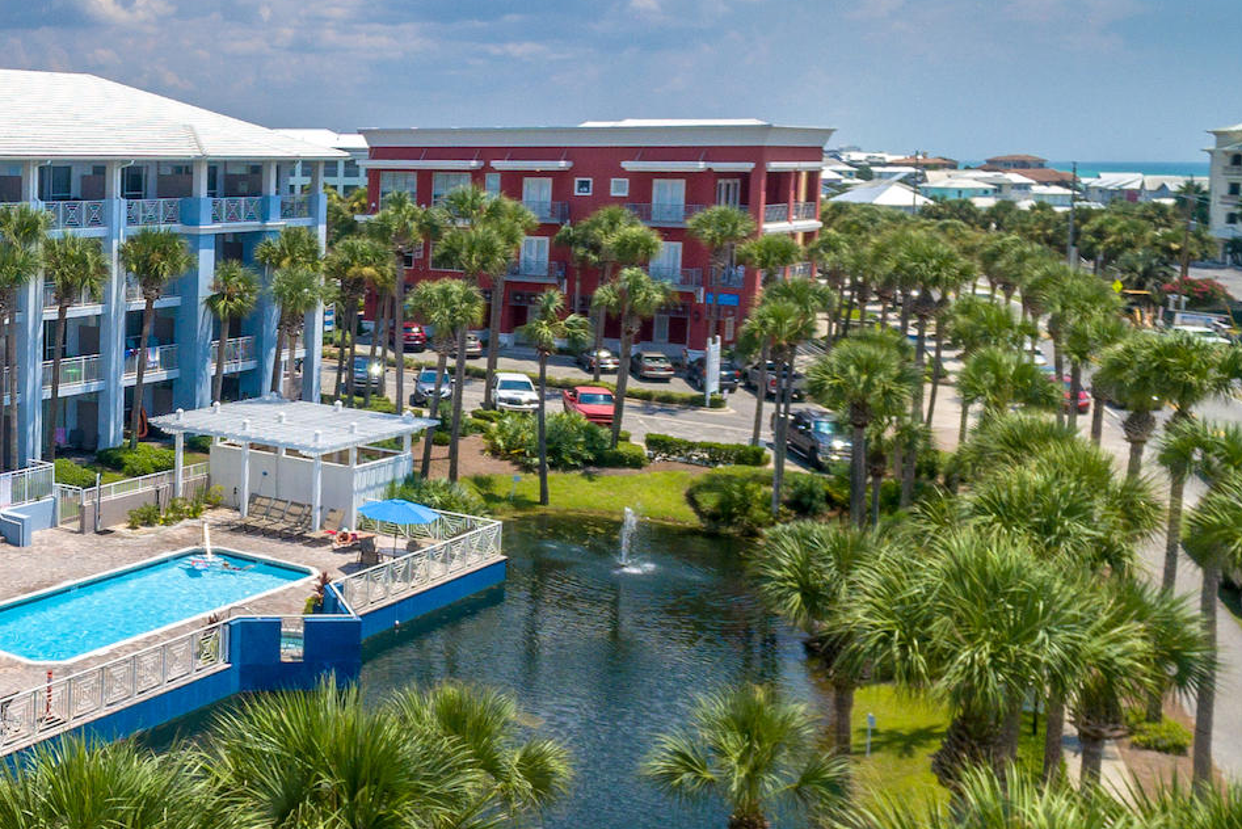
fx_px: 1311
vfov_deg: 33.9
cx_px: 79
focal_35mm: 38
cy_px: 673
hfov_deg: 45.0
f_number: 2.8
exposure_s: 1/640
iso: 100
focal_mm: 3.61
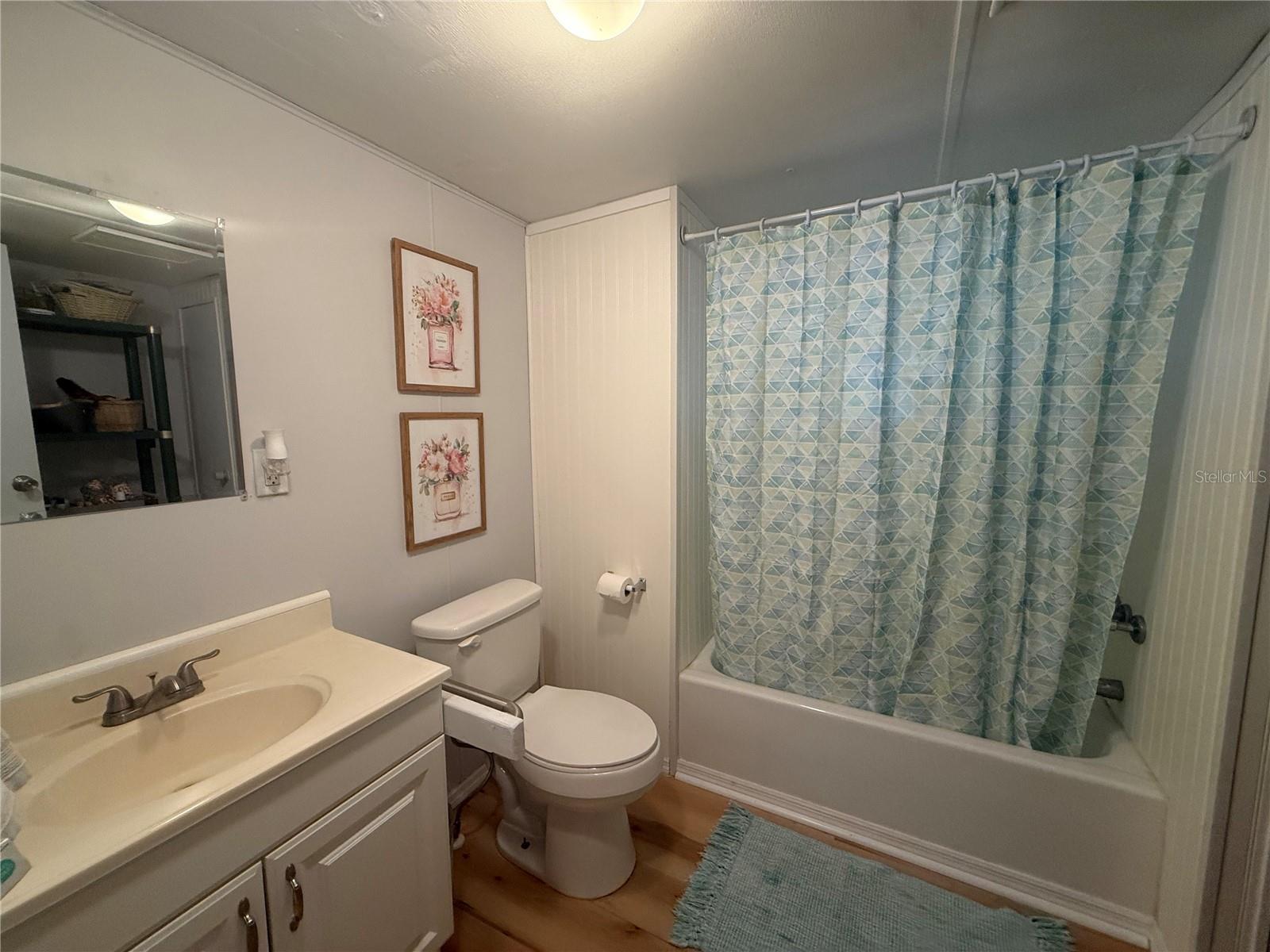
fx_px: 514
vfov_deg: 85.7
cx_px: 635
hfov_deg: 102.1
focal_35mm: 14
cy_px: 476
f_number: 2.2
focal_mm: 2.22
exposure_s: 1/60
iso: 320
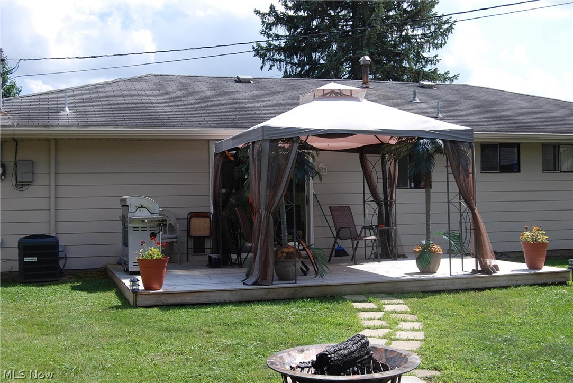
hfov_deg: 41.1
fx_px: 765
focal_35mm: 48
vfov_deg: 28.1
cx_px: 286
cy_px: 192
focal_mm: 32
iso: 100
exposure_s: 1/200
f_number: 7.1
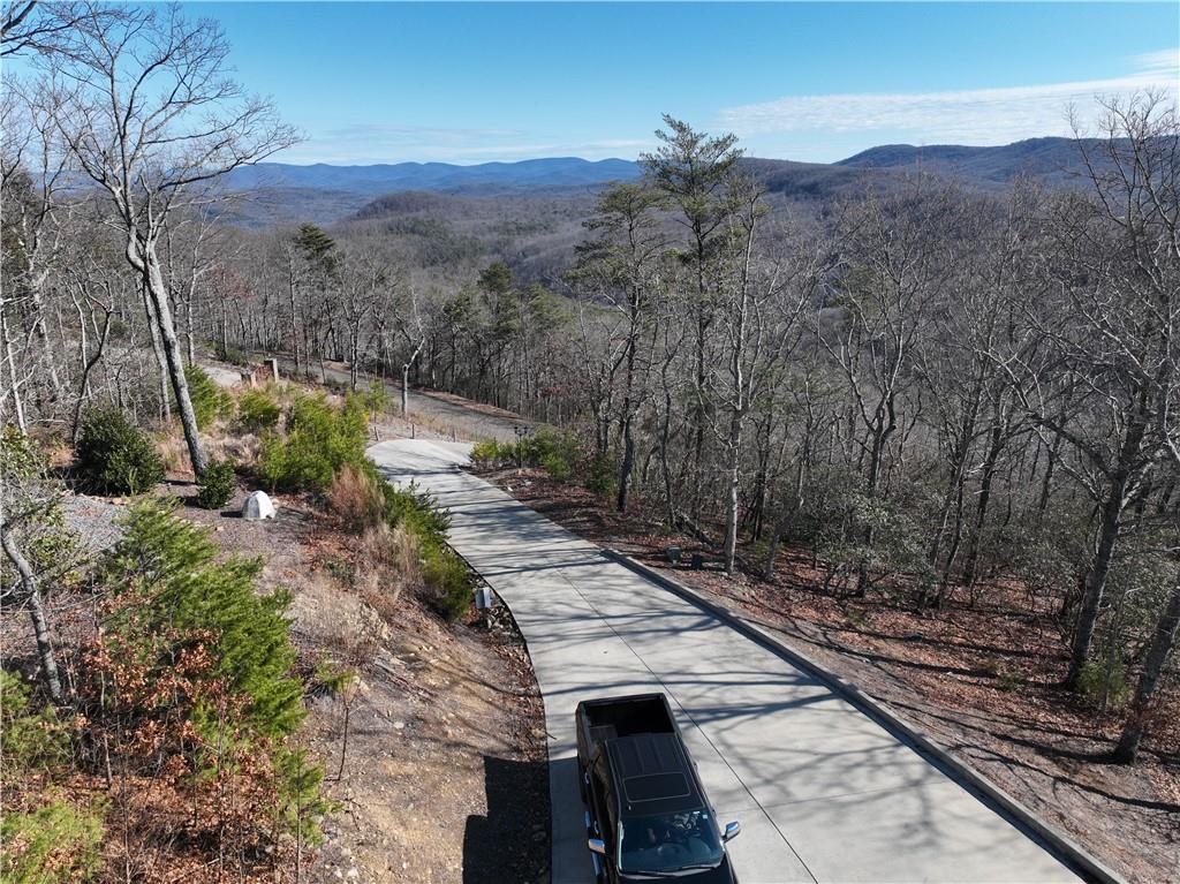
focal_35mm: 24
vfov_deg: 56.8
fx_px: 818
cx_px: 590
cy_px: 442
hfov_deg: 71.6
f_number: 2.8
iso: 140
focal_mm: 12.29
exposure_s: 1/1600
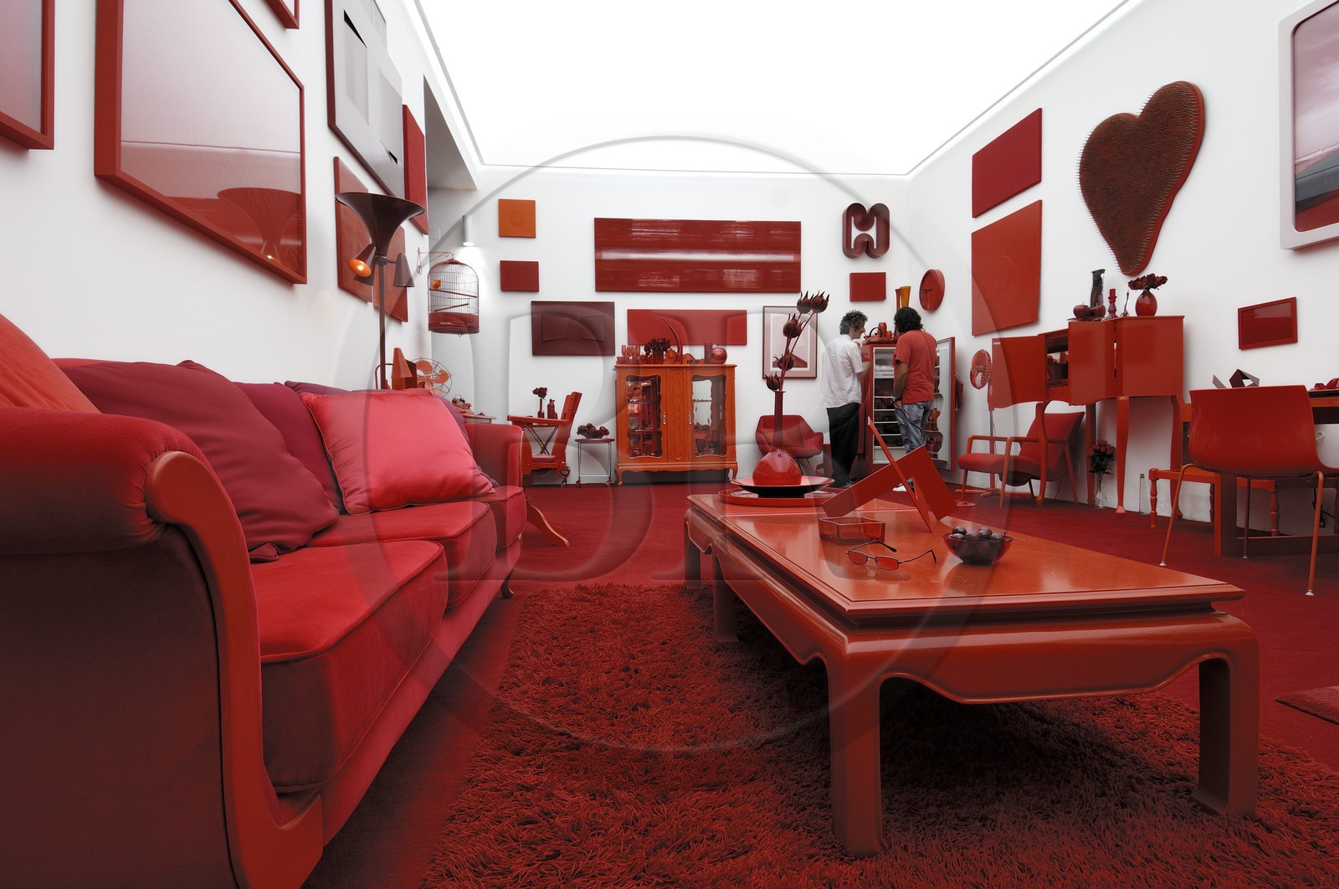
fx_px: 669
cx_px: 670
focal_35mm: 18
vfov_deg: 67.2
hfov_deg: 90.1
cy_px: 444
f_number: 7.1
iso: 100
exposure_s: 1/10
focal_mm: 12
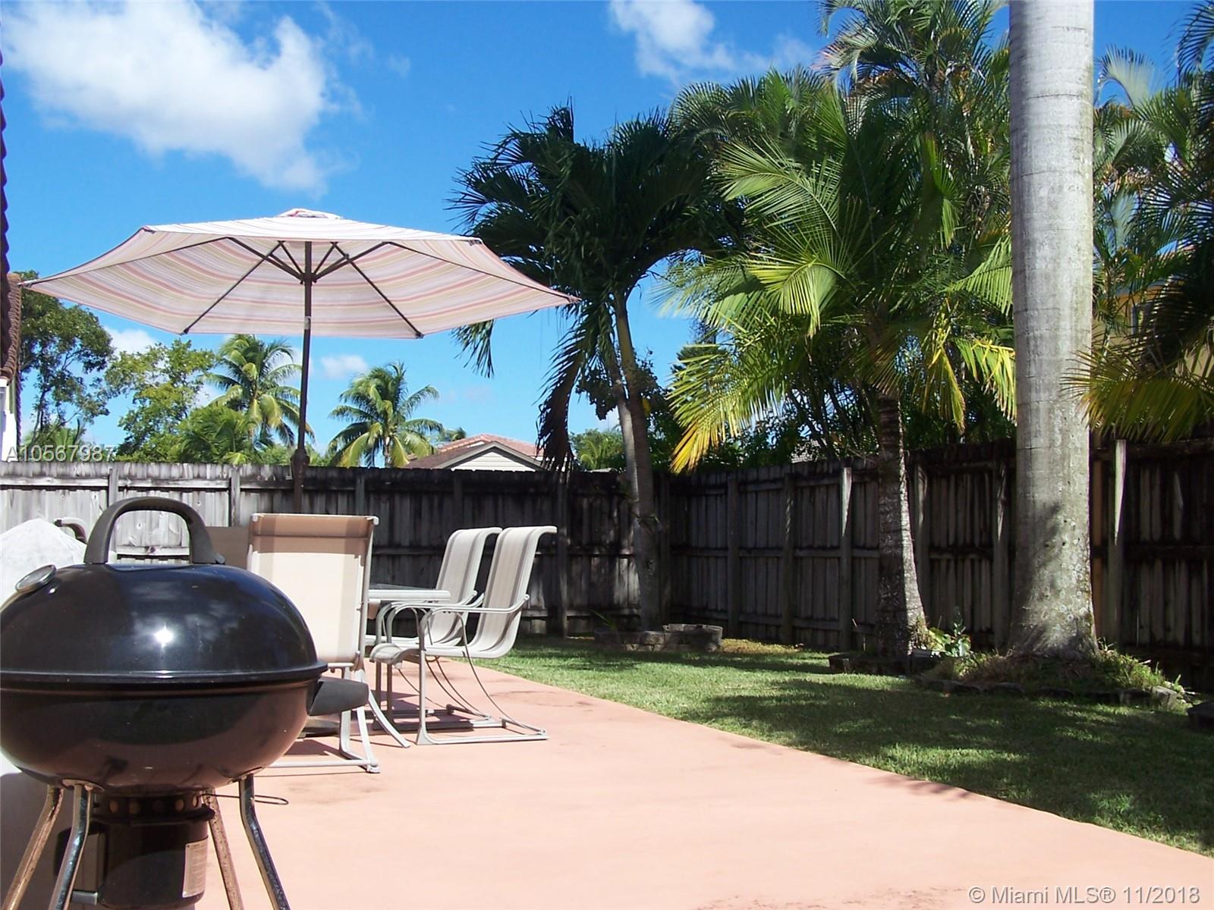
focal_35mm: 40
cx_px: 607
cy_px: 455
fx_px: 1403
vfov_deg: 36.0
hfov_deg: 46.8
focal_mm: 6.7
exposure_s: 1/500
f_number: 4
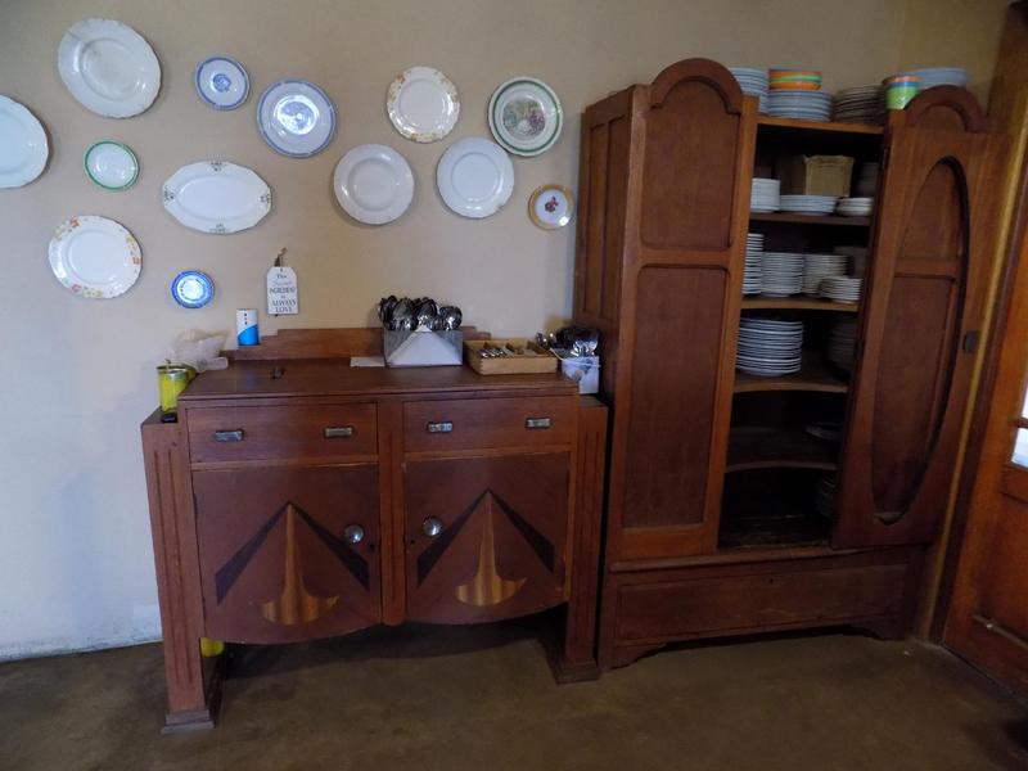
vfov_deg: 58.9
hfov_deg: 73.9
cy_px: 386
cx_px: 514
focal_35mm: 23
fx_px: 683
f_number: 3.1
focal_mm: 4
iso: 400
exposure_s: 1/10
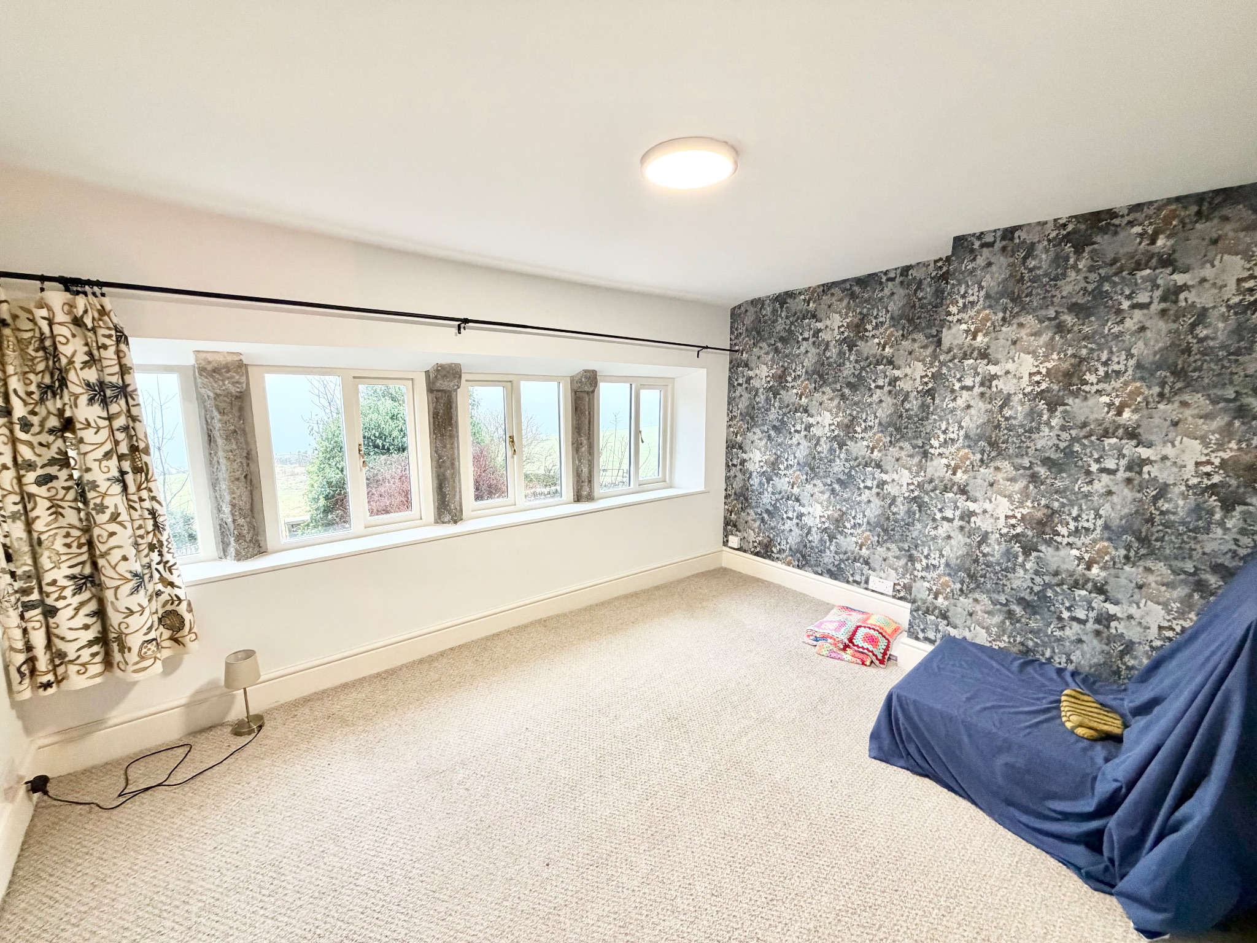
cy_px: 472
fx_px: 508
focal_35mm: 14
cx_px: 628
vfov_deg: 85.7
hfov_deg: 102.1
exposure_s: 1/94
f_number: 2.2
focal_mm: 2.22
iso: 320
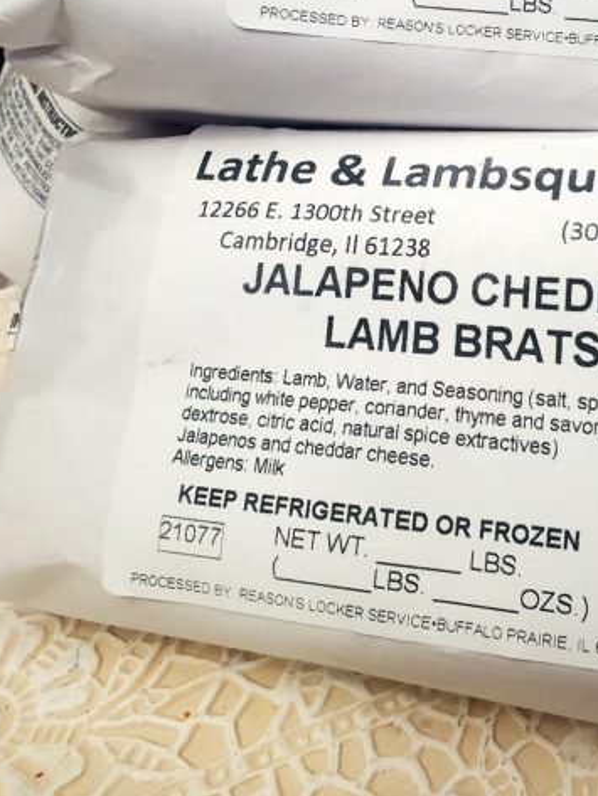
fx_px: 1013
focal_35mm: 44
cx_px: 424
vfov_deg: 41.7
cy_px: 204
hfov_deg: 32.5
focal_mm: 4.3
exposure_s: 1/60.2
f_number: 2.4
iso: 200
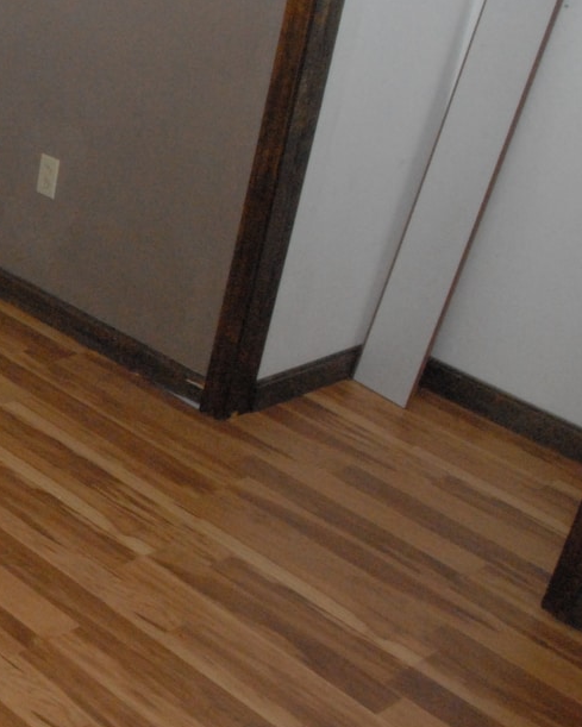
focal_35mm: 62
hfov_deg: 21.5
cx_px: -232
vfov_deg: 30.5
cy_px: 378
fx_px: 1335
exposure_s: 1/60
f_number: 8
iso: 1600
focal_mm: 18
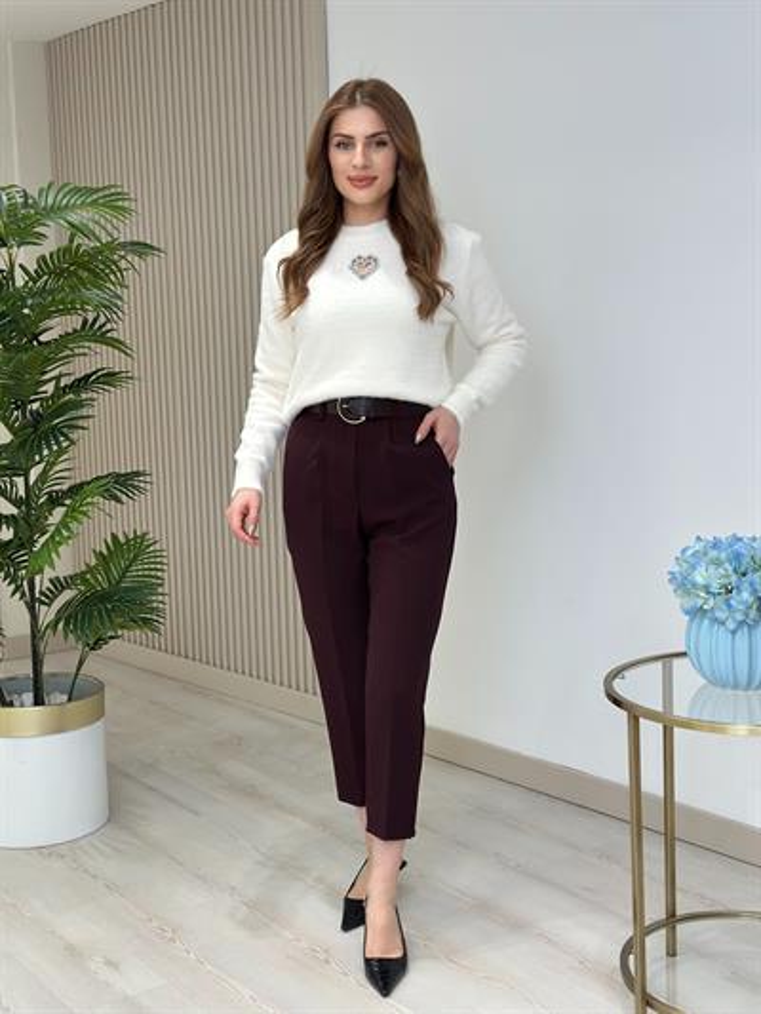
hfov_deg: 30.3
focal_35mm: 48
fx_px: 1406
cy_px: 507
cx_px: 380
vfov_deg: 39.6
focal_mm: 6.86
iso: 80
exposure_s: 1/265
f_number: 1.78
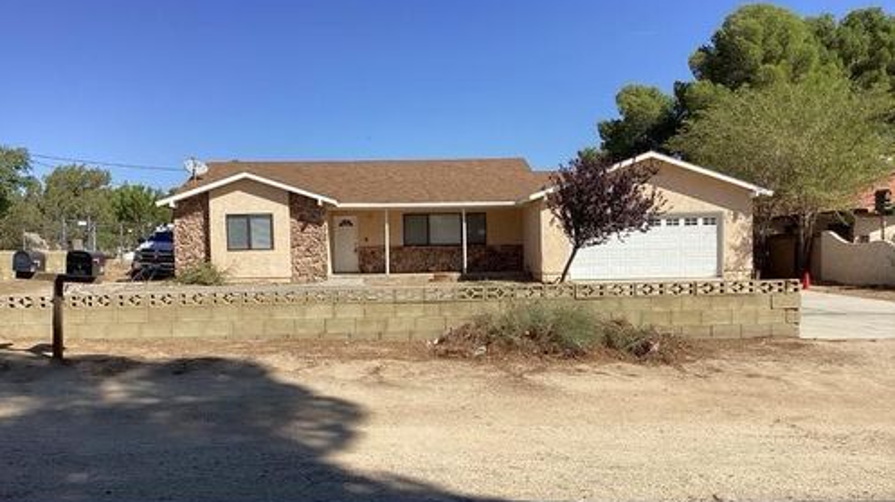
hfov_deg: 58.0
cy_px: 301
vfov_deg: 34.5
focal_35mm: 34
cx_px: 447
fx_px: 806
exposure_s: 1/1597
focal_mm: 3.3
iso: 25
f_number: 2.4
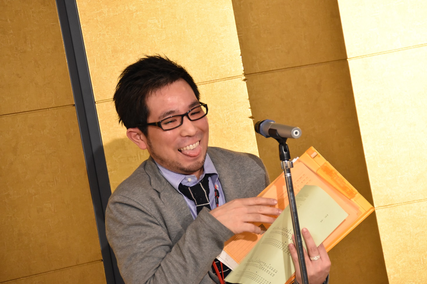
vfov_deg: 5.4
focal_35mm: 253
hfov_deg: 8.2
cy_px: 141
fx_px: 2995
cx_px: 214
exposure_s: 1/160
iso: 2500
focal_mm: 165
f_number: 6
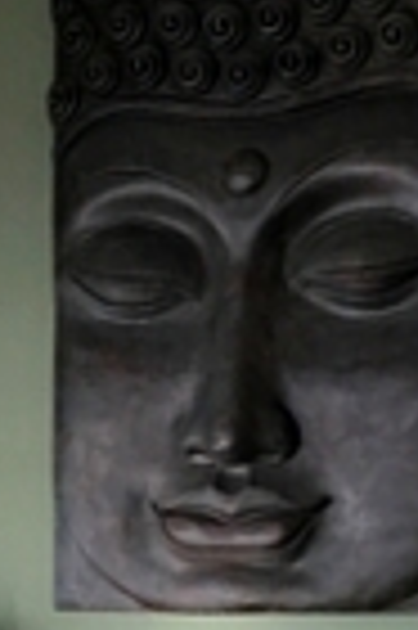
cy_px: 734
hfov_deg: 13.1
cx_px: 79
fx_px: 1816
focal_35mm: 104
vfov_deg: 18.7
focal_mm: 3.99
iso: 25
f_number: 1.8
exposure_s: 1/100
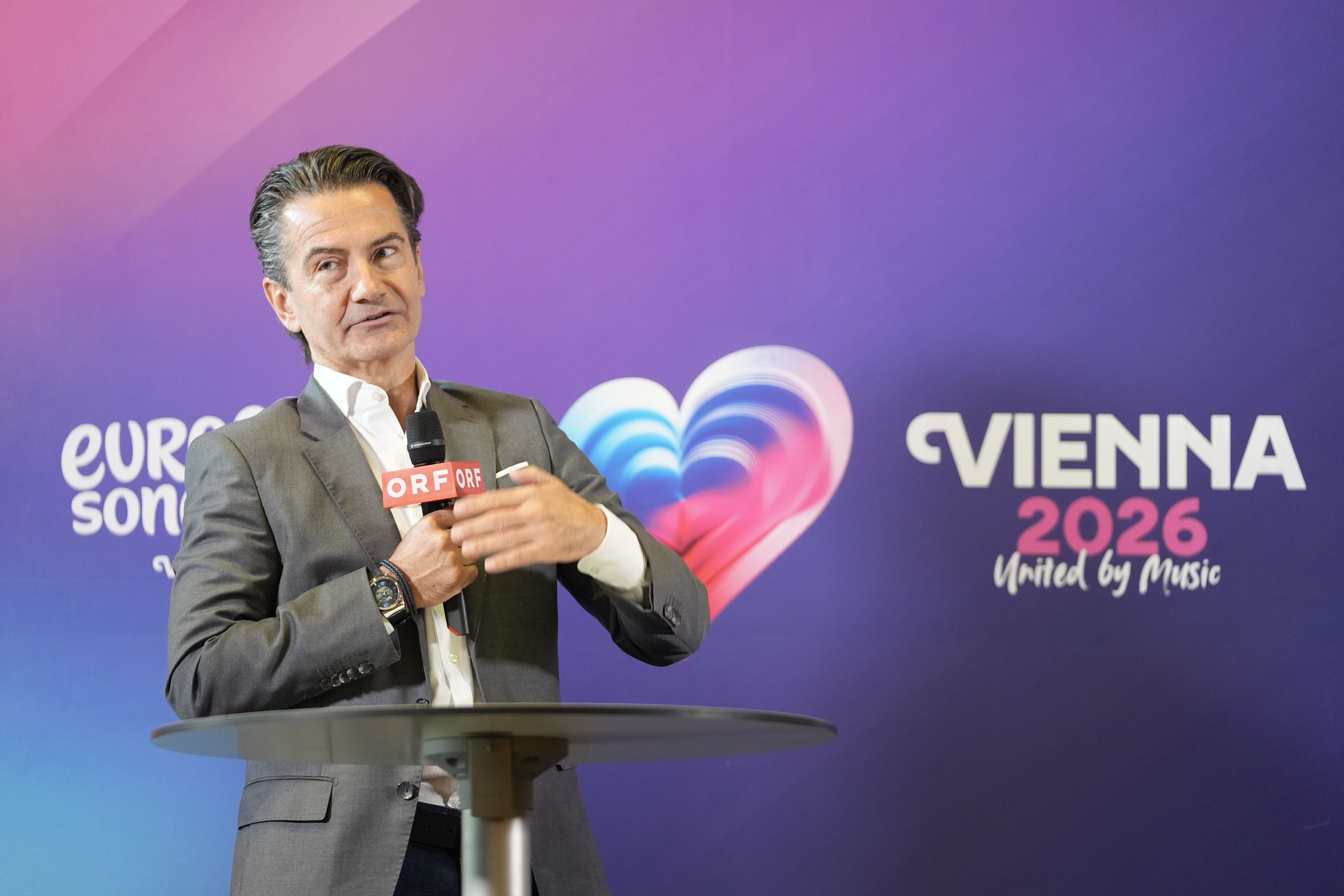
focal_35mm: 127
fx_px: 4741
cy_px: 448
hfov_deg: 16.1
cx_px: 672
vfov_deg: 10.8
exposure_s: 1/160
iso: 2500
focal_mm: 127
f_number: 2.8
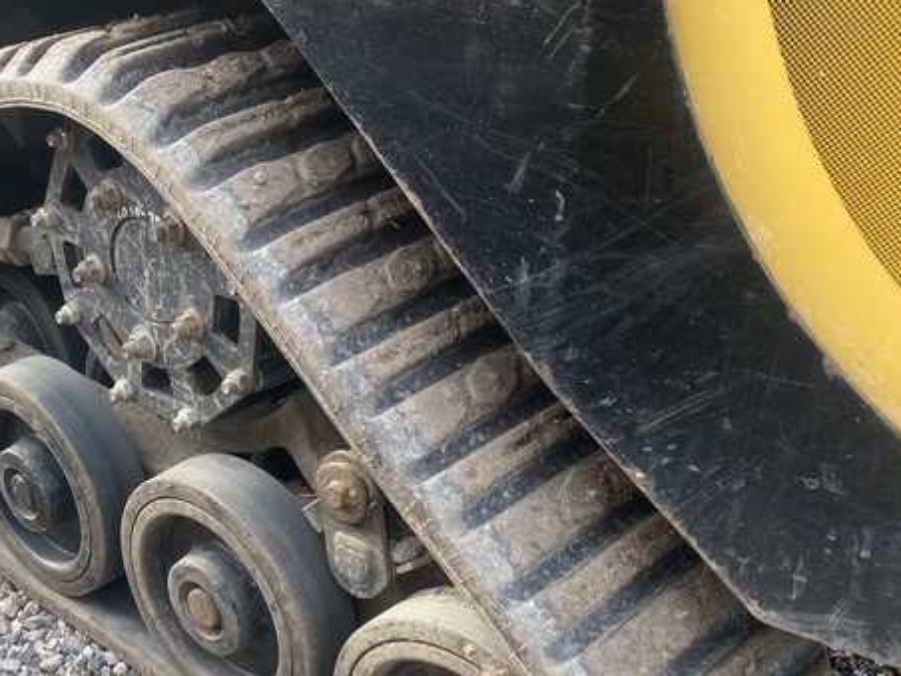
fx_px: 1197
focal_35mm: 46
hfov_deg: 39.7
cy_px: 510
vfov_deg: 31.0
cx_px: 189
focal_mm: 4.25
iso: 32
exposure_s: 1/123
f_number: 1.8
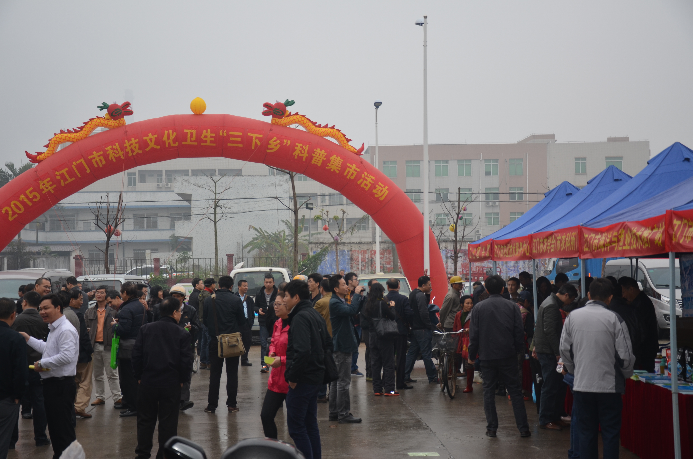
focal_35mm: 60
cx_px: 346
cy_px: 230
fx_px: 1153
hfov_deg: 33.5
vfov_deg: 22.5
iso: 200
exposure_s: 1/200
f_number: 4.5
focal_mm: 40
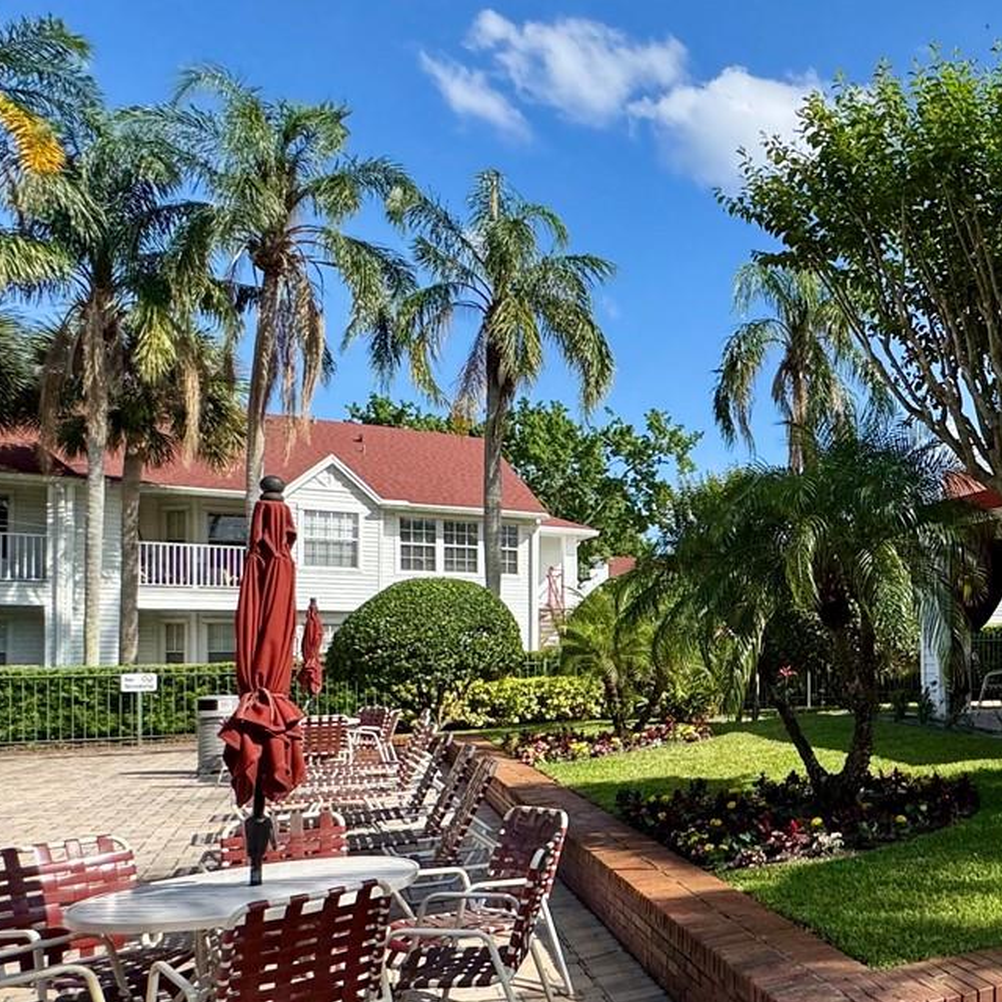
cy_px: 638
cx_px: 1068
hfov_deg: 42.7
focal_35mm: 31
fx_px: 1015
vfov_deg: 51.9
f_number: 2.2
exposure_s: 1/779
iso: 50
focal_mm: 2.22
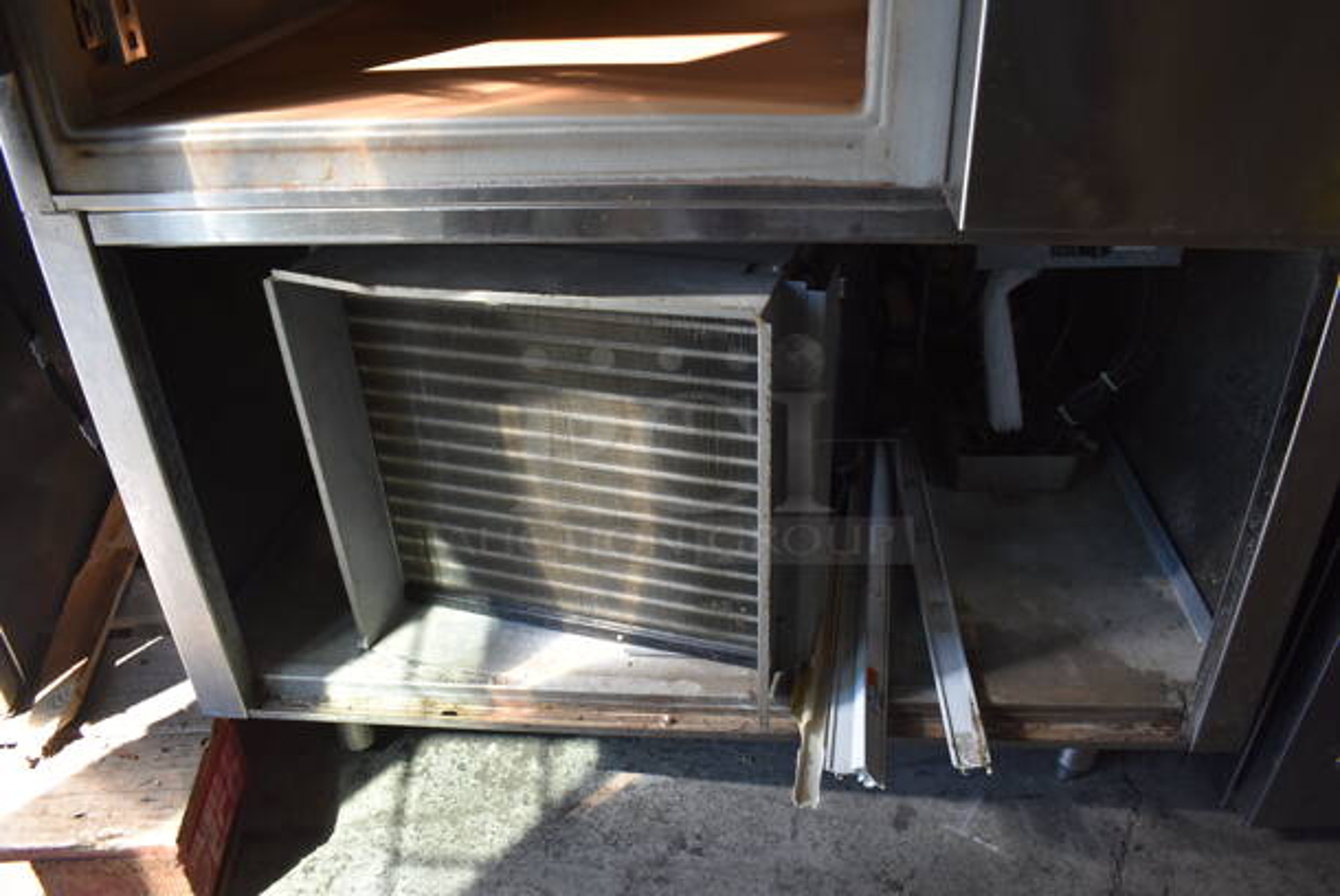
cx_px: 670
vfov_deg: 48.0
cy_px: 448
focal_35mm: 27
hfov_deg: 67.3
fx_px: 1006
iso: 400
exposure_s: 1/250
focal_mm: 18
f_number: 5
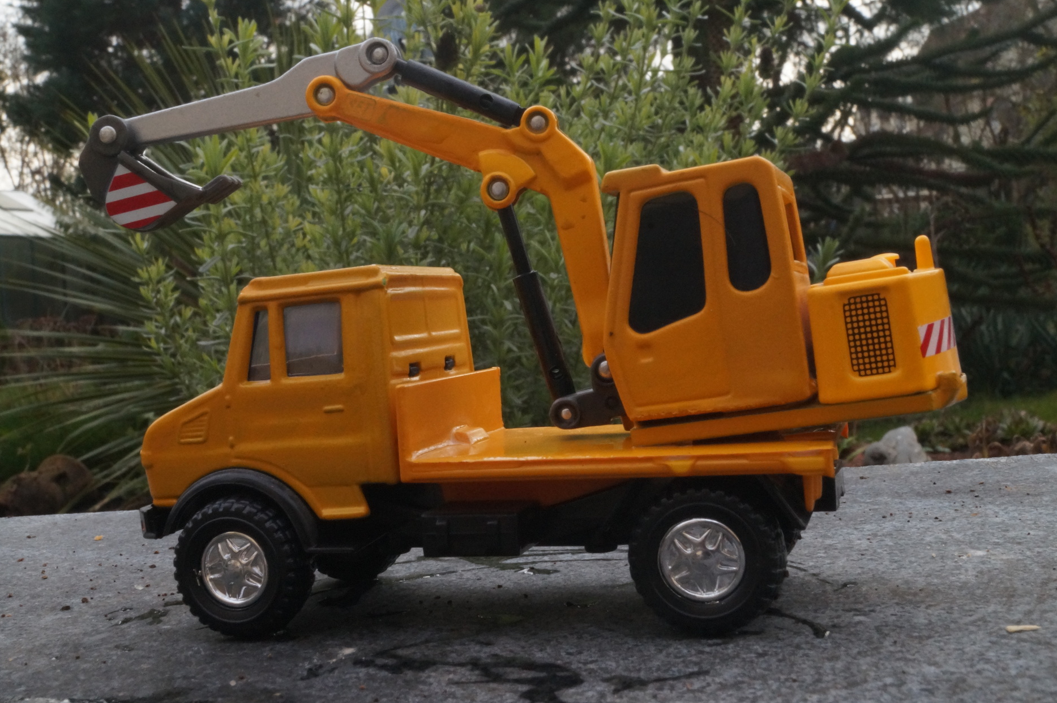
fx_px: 1320
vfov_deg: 29.8
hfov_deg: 43.6
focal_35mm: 45
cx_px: 507
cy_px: 364
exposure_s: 1/60
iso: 1600
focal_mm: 28
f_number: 25
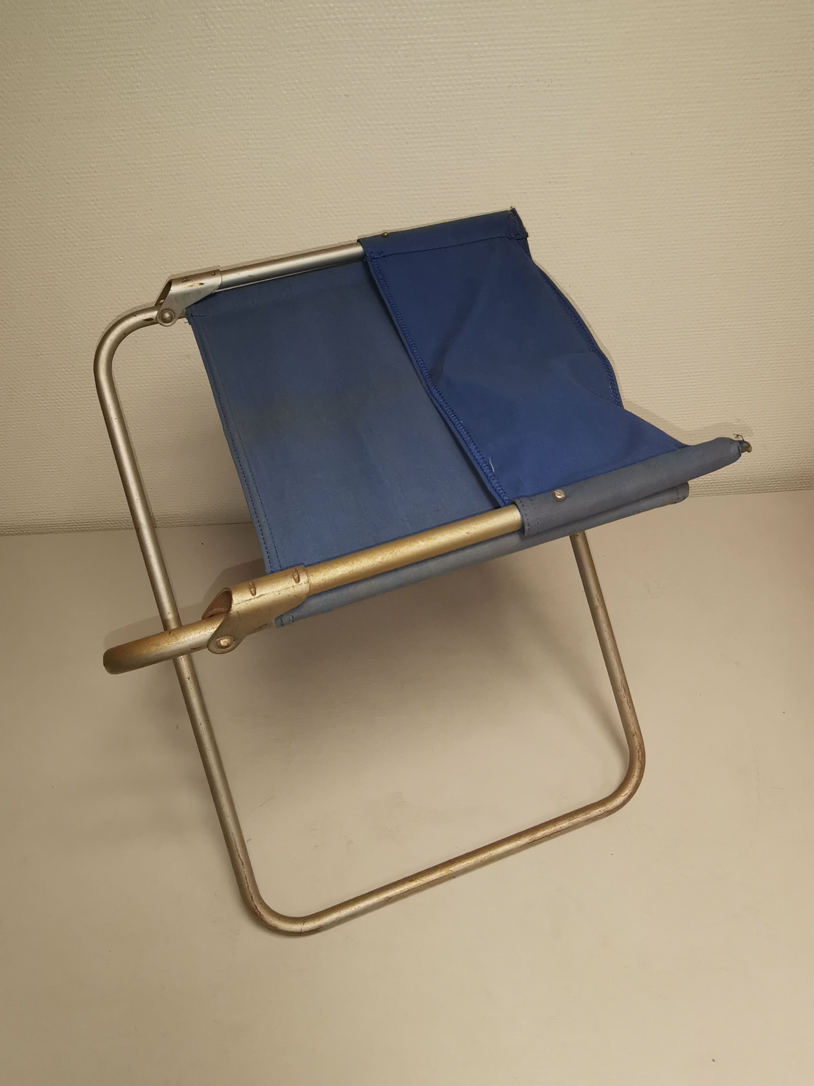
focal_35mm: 26
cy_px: 543
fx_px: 815
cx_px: 407
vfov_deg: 67.3
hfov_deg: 53.1
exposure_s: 1/50
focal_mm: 2.26
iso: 160
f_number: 2.2
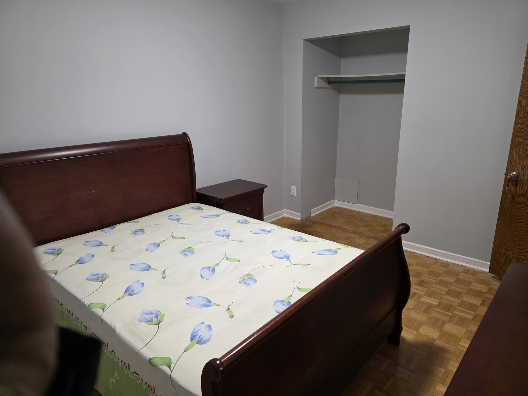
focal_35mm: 23
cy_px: 198
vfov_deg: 58.9
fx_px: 351
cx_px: 264
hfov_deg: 73.9
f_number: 1.7
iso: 800
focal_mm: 6.3
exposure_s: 1/120
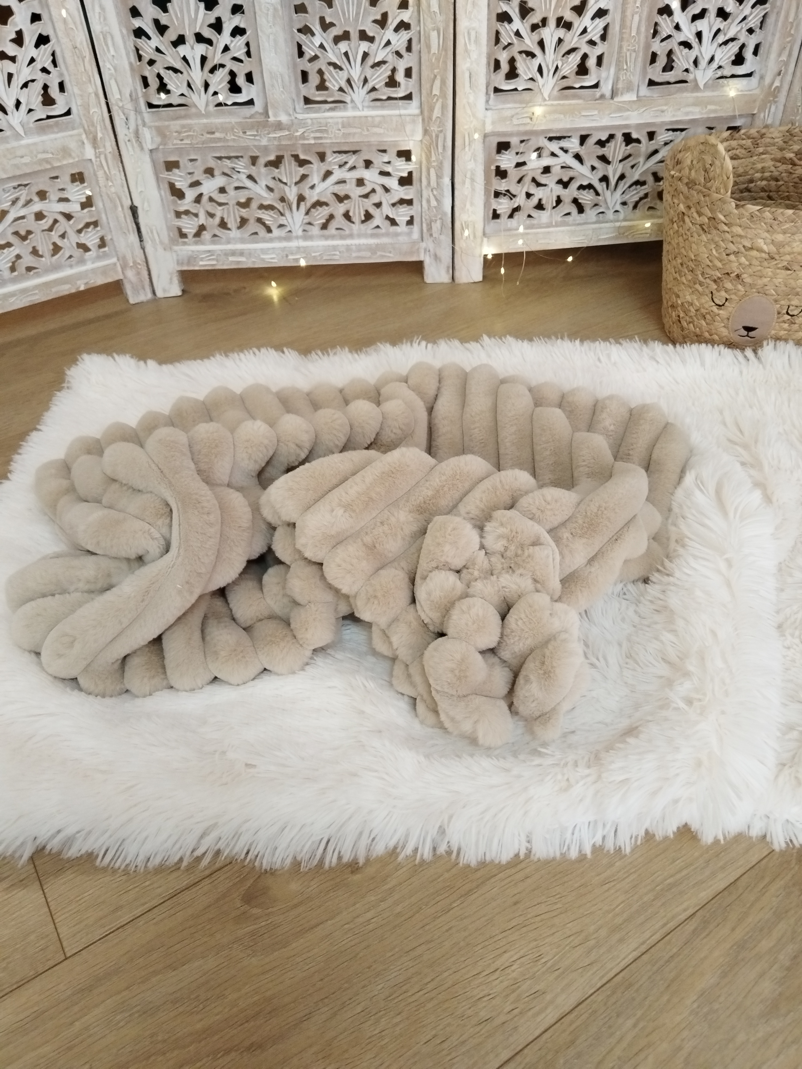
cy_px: 534
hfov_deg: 53.1
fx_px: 803
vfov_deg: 67.3
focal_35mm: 26
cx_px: 401
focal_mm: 4.95
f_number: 1.9
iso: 800
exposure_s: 1/50
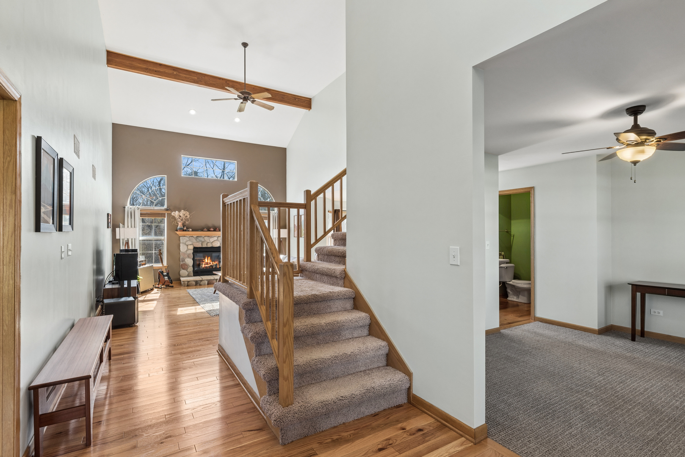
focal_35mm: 17
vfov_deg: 70.5
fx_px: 324
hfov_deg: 93.3
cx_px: 342
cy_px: 228
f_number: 11
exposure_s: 1/25
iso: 200
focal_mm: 17
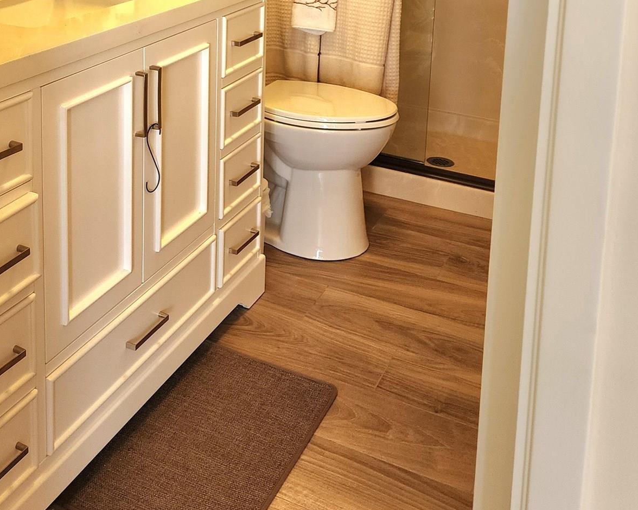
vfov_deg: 31.0
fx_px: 831
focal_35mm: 44
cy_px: -26
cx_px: 215
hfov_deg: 41.5
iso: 200
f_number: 1.8
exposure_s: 1/120
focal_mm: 6.4
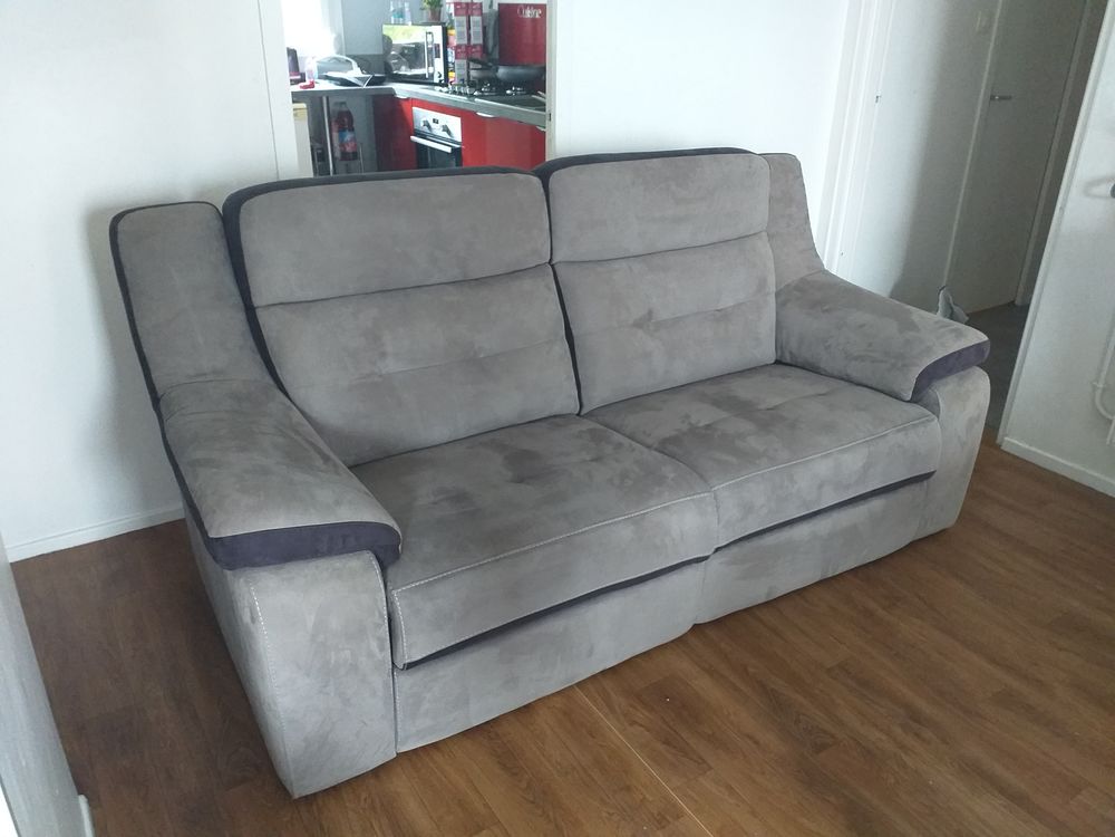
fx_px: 837
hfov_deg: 67.3
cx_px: 558
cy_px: 418
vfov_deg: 53.1
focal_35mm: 26
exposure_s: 1/25
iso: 250
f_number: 1.9
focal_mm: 3.6
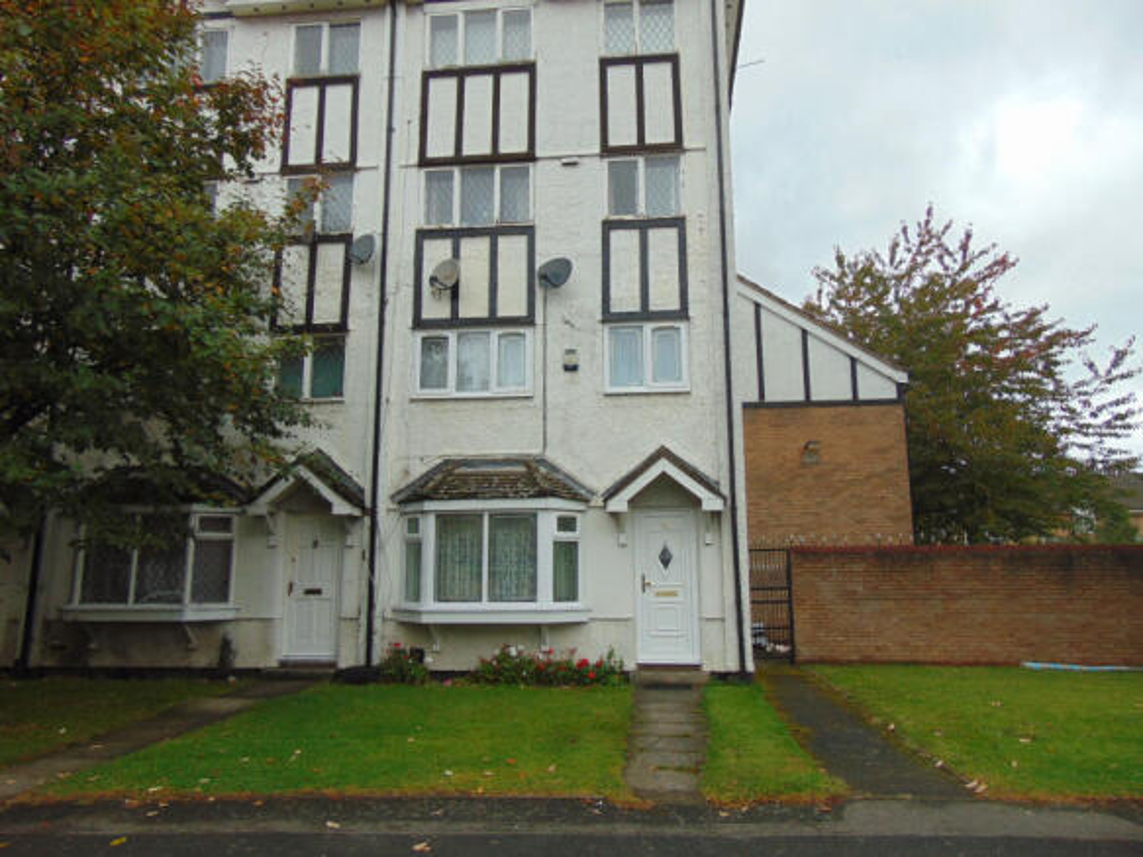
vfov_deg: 54.9
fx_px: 825
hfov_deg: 69.4
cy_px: 428
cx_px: 572
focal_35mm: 25
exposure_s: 1/320
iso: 80
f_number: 3
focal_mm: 4.5
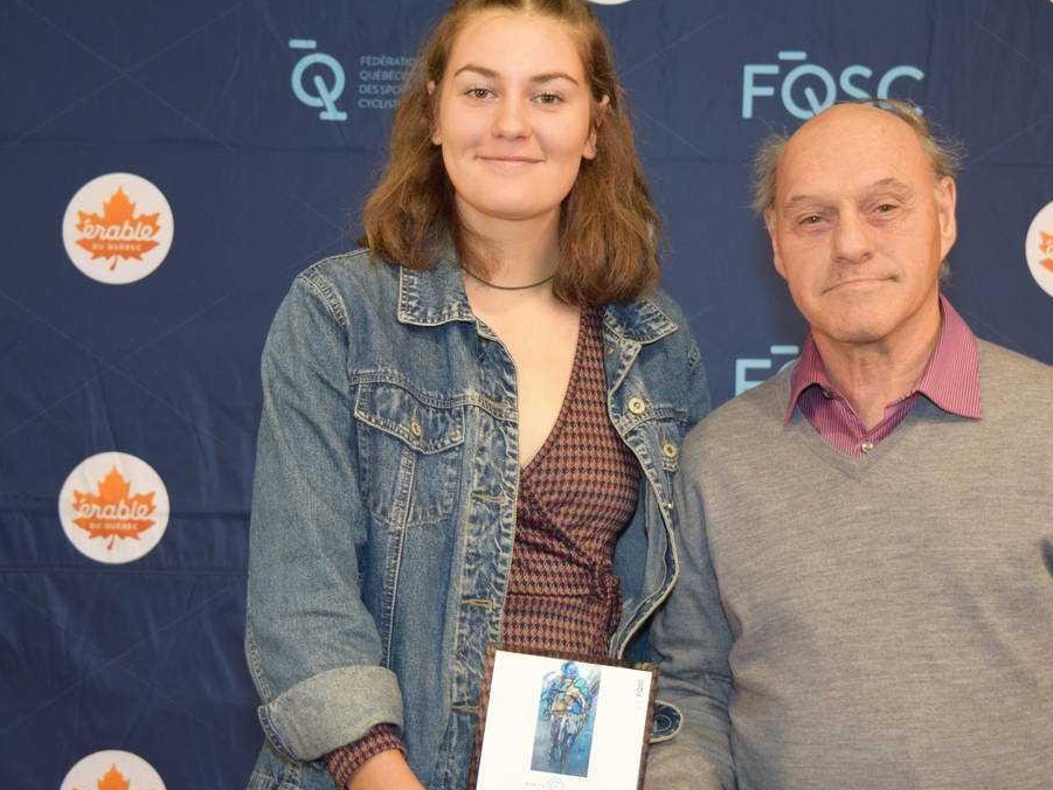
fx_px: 2221
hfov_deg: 26.7
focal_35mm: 73
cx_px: 588
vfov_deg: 20.2
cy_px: 352
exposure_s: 1/100
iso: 800
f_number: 5
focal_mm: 38
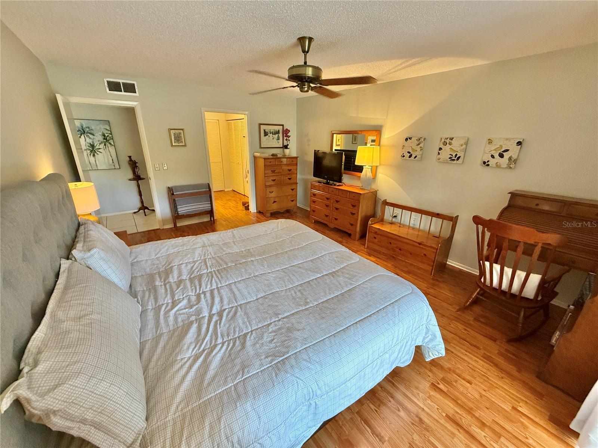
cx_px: 299
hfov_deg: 102.1
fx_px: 242
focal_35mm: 14
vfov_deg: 85.6
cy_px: 224
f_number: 2.2
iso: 500
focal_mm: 2.22
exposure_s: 1/120
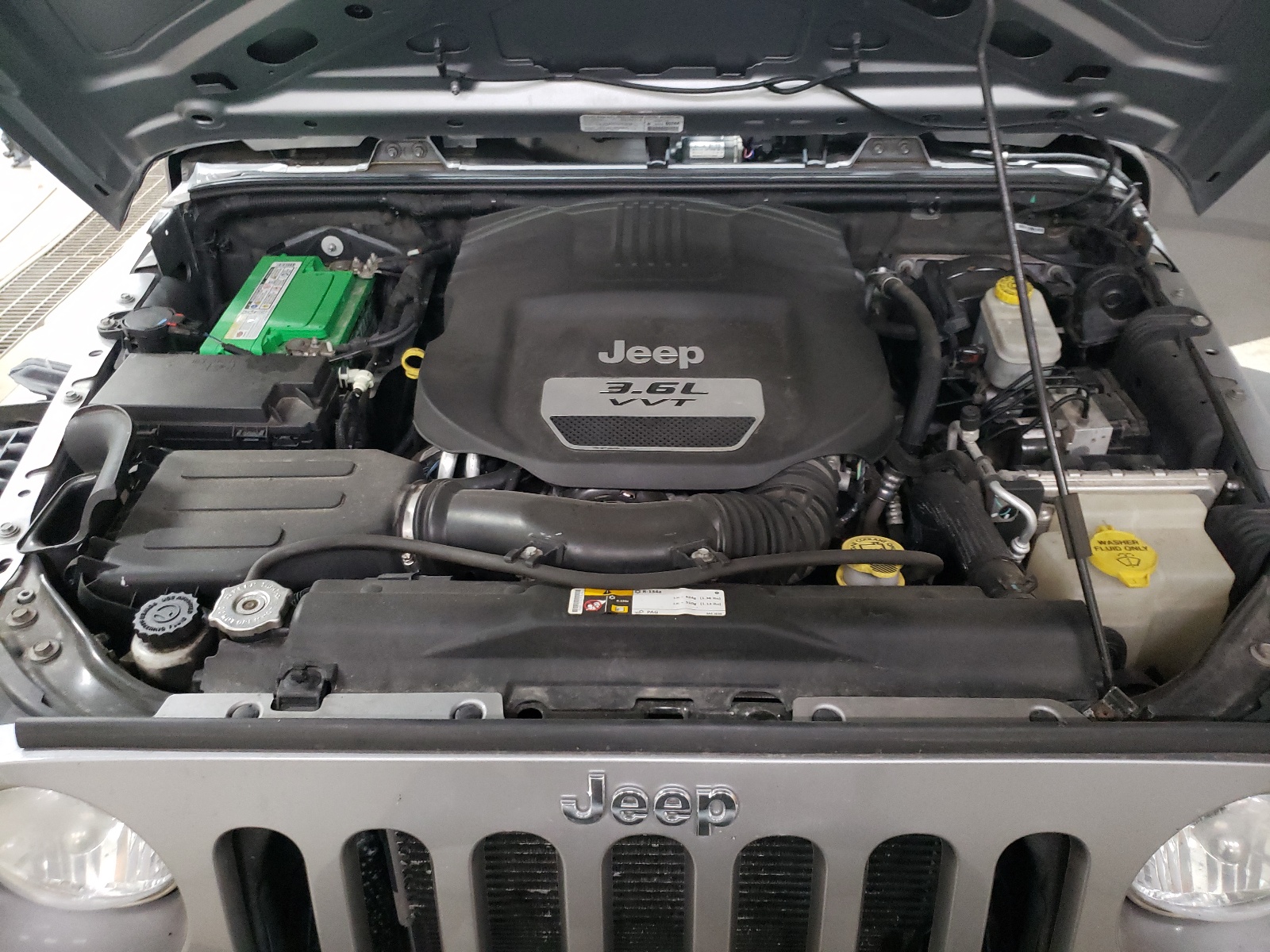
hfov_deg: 67.3
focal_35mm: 26
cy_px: 476
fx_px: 954
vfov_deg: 53.1
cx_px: 635
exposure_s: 1/24
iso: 482
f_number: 1.5
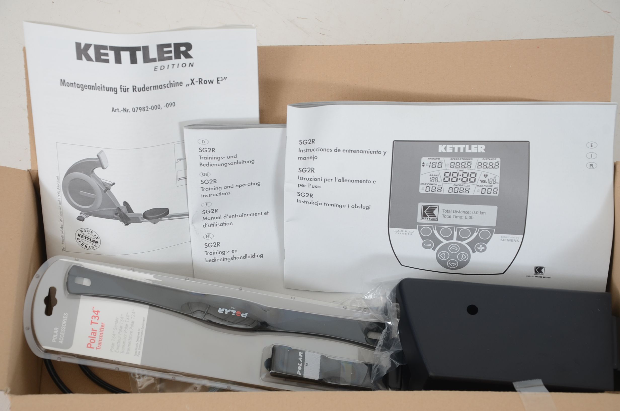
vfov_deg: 14.6
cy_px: 206
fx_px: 1598
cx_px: 310
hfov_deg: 22.0
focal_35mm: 93
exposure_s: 1/60
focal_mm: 62
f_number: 6.3
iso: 160
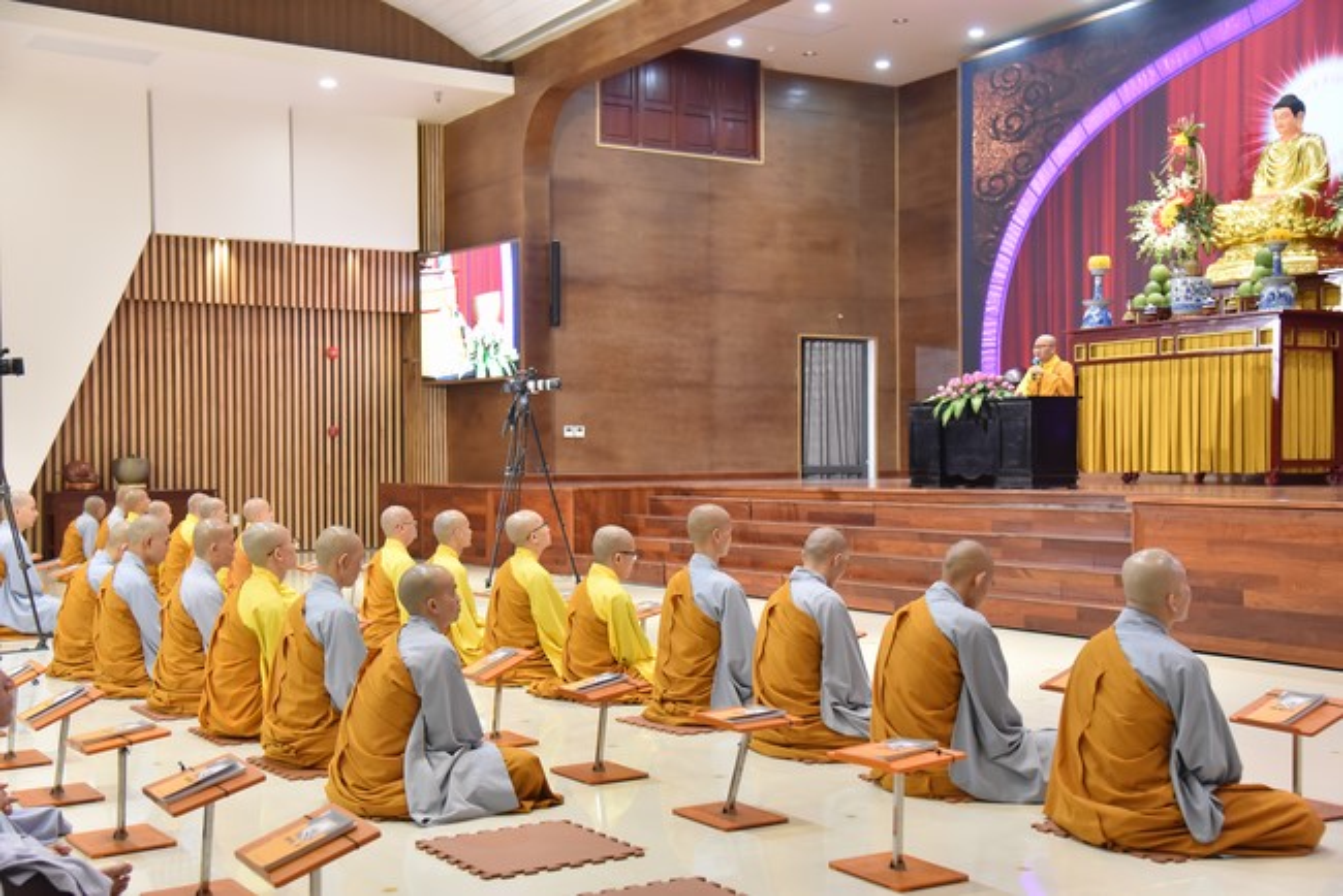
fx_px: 1642
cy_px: 448
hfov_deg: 44.5
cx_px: 672
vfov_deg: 30.5
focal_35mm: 44
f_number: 5
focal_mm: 44
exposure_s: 1/125
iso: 3200
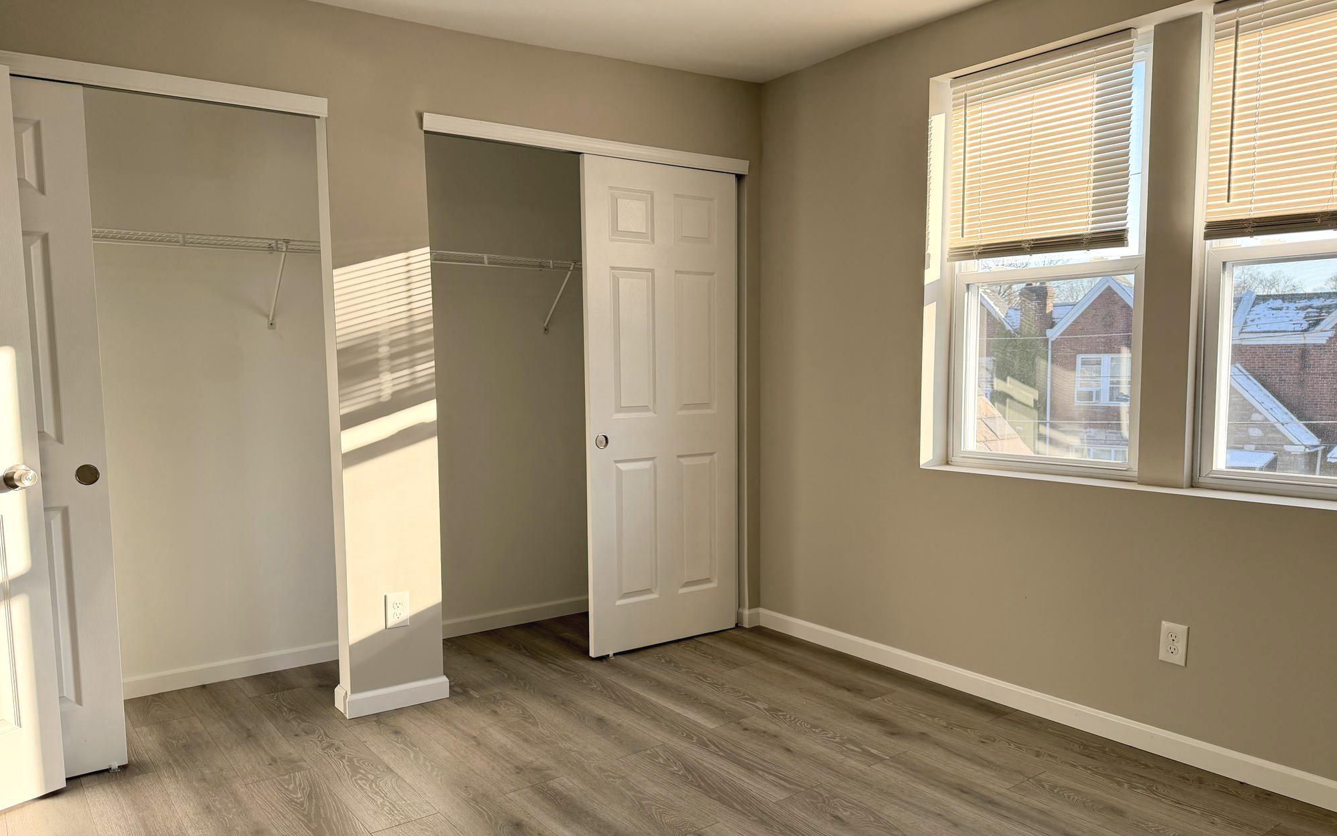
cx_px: 674
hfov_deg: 70.4
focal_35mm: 26
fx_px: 947
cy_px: 457
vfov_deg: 47.5
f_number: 1.78
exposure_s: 1/813
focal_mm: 6.76
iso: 100
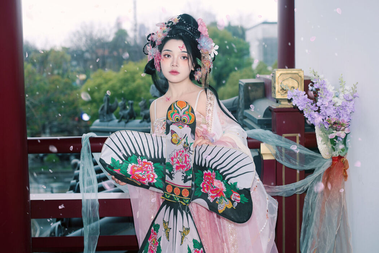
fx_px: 516
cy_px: 126
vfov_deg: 27.5
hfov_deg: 40.3
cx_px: 190
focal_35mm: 49
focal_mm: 50
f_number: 3.2
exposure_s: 1/125
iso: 100
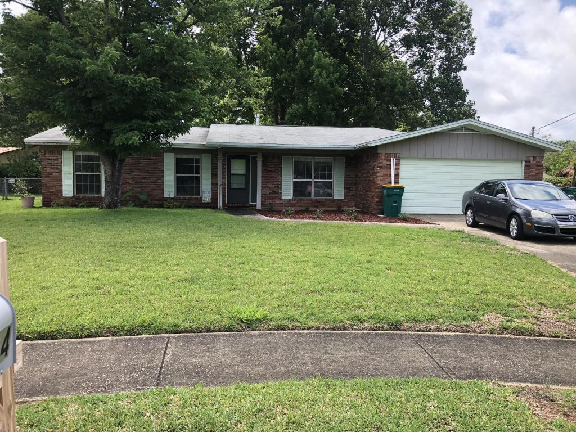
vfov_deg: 49.7
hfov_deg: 63.4
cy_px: 216
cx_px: 288
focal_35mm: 28
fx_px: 466
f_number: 1.8
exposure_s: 1/571
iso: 20
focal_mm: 3.99
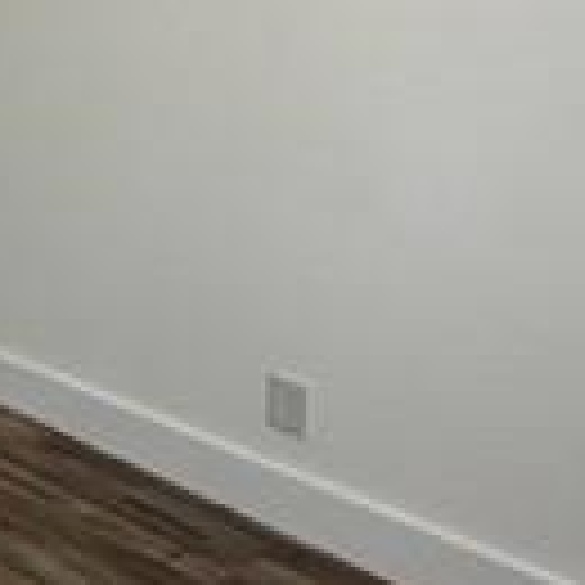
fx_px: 1166
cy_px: 32
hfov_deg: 19.3
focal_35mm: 61
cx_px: -531
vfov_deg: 26.9
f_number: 2.2
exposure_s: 1/120
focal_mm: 2.22
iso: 250
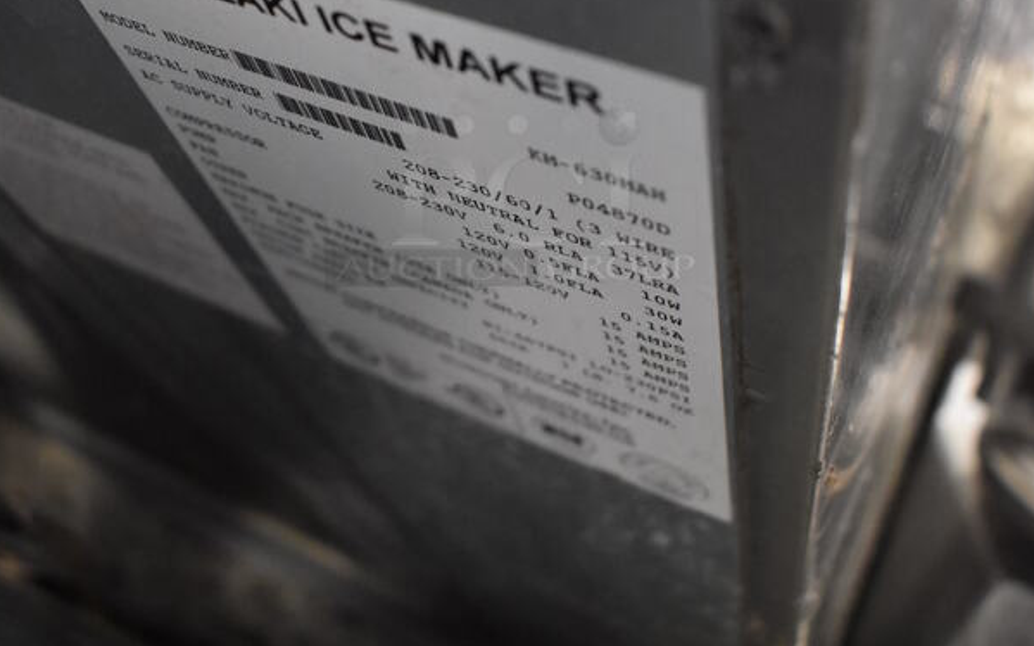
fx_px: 1183
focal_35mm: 42
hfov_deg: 47.2
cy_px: 196
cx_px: 518
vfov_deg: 30.2
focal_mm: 18
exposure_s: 1/40
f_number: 3.5
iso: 3200
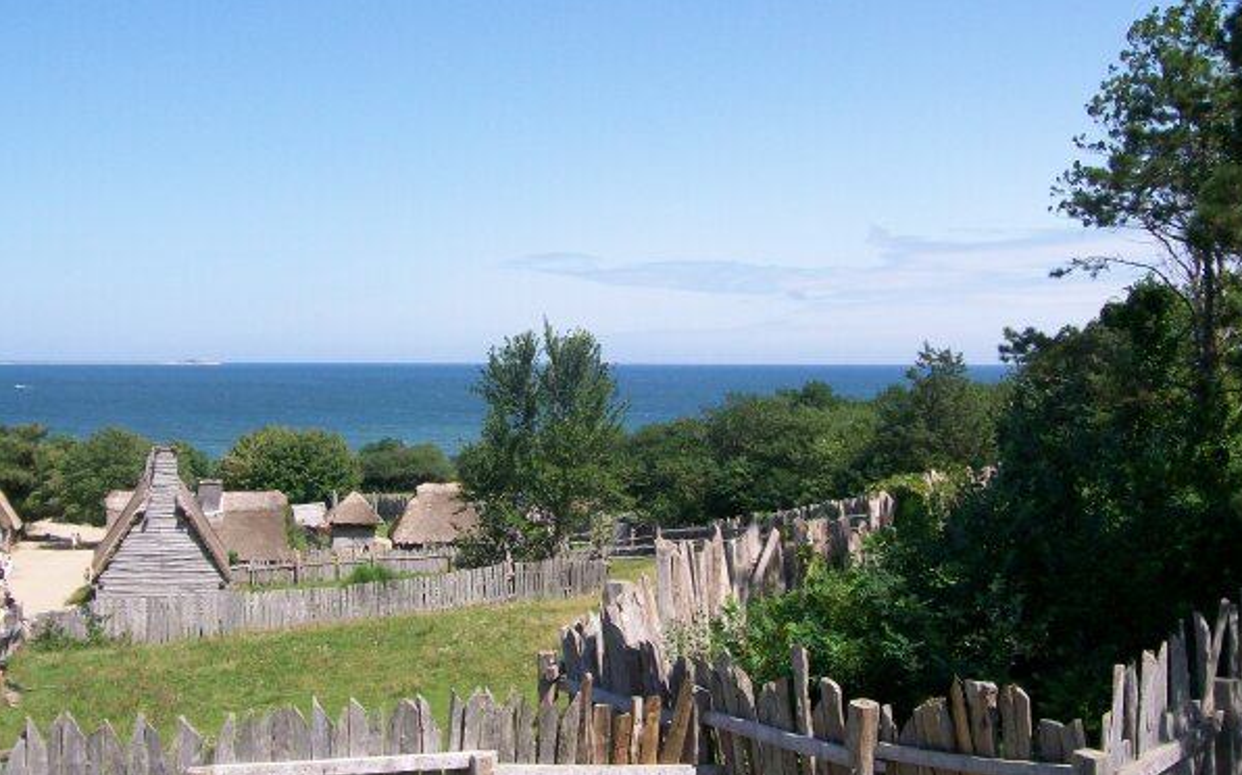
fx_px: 1387
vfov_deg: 31.2
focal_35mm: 41
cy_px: 350
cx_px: 598
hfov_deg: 48.2
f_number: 4.8
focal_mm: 6
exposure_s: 1/499
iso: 80
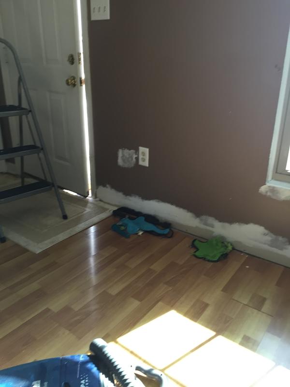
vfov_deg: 61.7
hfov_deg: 48.2
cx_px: 145
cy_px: 194
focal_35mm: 29
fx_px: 324
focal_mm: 4.15
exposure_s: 1/30
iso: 32
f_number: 2.2
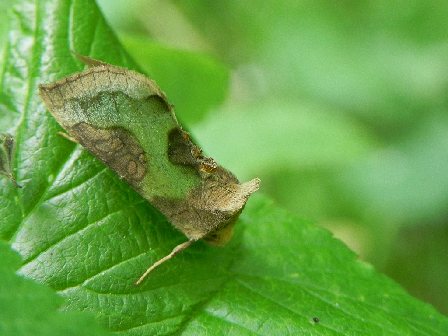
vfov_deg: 14.1
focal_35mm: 105
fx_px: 1359
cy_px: 168
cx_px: 224
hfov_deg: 18.7
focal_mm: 18.8
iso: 400
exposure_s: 1/44.6
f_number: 4
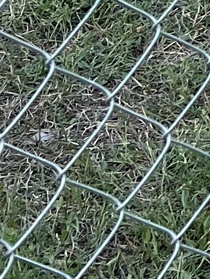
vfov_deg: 8.1
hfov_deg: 5.8
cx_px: 837
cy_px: -474
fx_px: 1763
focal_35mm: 218
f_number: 1.5
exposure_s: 1/957
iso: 50
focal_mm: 5.7
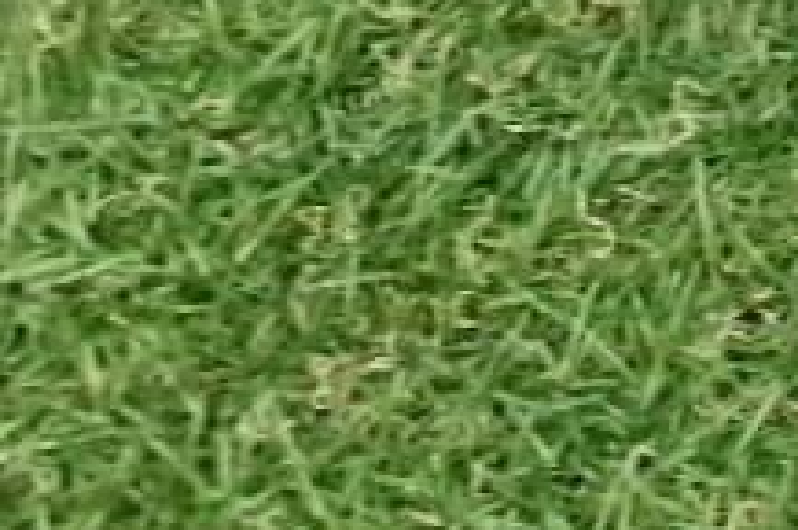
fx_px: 1903
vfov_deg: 15.2
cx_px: 1022
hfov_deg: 21.5
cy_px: -125
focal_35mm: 86
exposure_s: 1/34
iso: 800
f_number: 3.9
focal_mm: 5.1
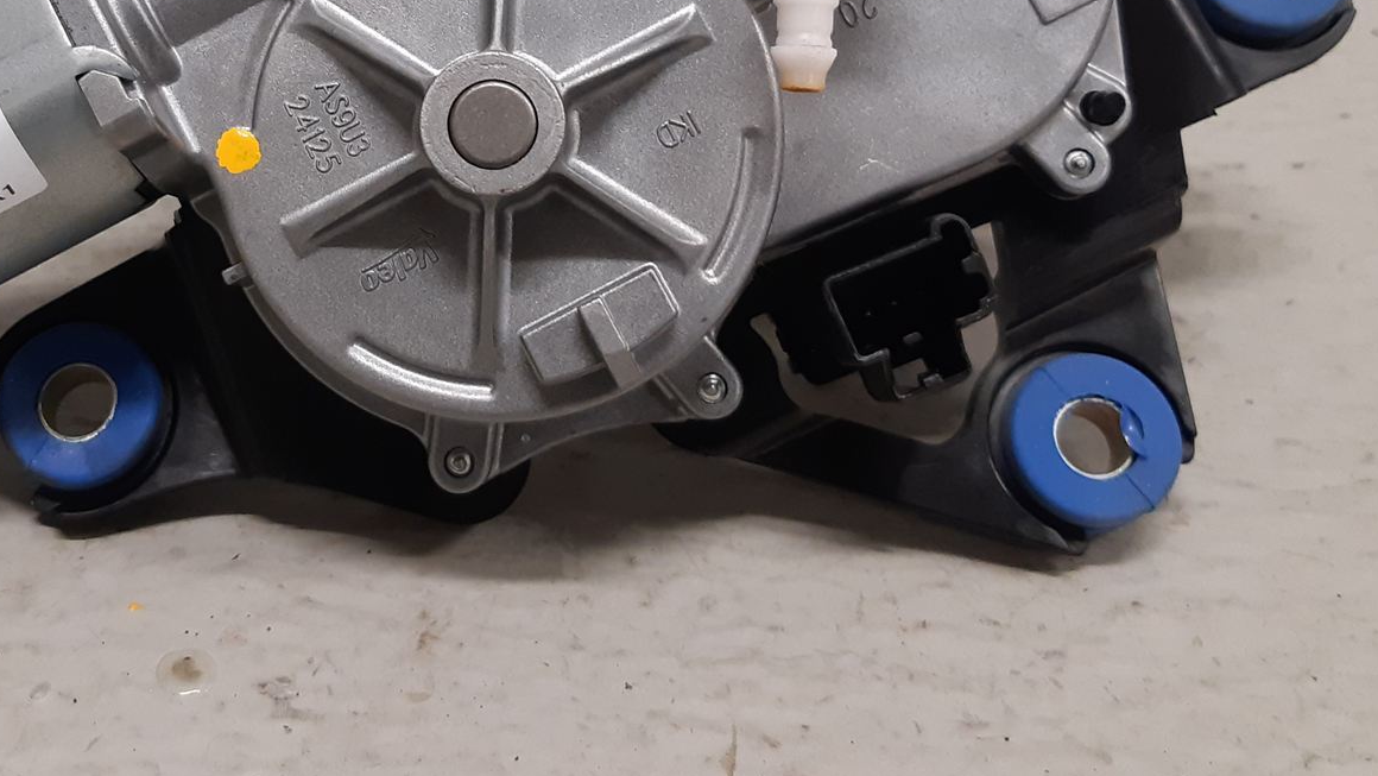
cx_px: 422
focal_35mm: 50
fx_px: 1827
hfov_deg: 40.6
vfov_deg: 23.3
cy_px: 77
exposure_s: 1/50
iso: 160
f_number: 1.7
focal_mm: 3.93
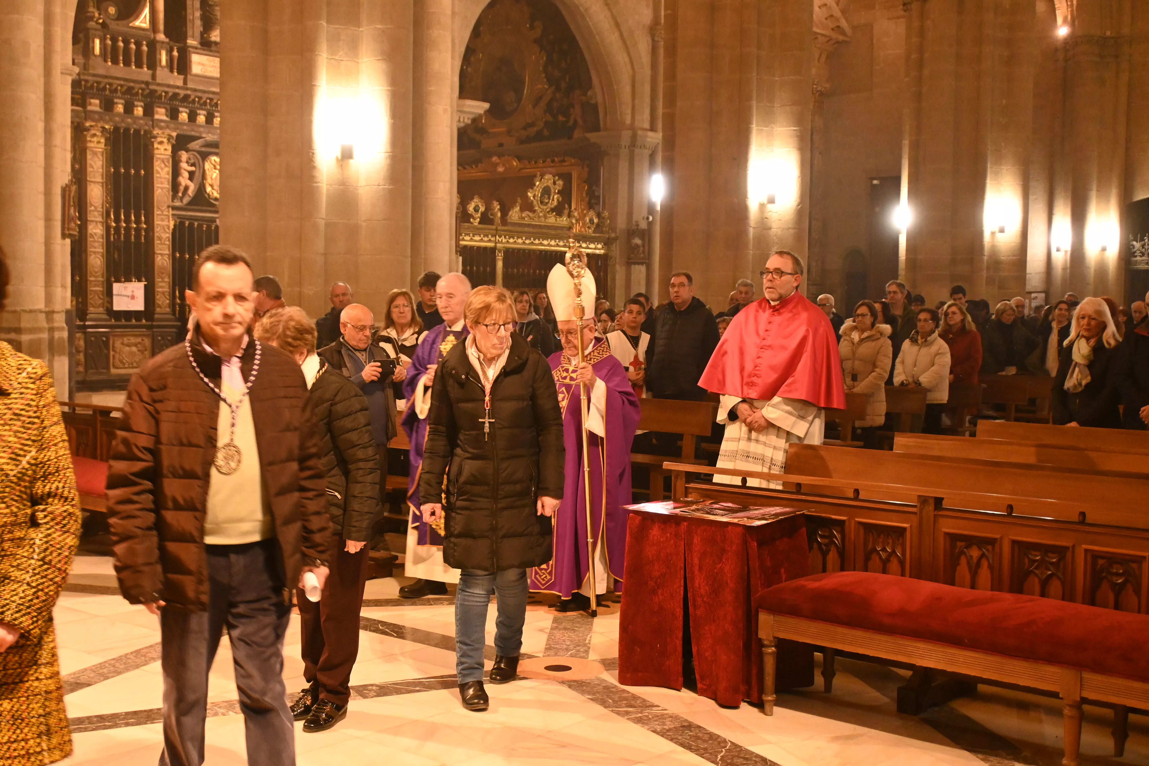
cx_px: 574
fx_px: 1340
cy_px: 383
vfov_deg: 31.9
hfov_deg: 46.4
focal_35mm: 42
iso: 3200
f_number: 4.5
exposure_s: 1/30
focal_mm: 28
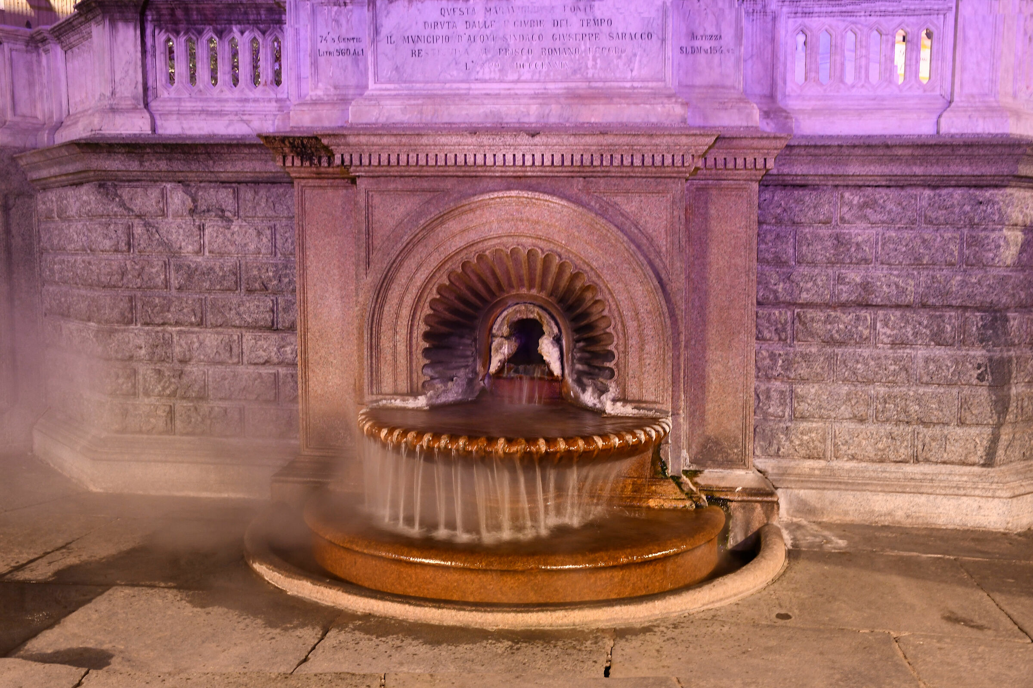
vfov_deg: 36.9
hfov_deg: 53.1
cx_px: 516
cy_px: 344
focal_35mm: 36
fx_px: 1033
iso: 1000
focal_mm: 24
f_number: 4.5
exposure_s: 1/5
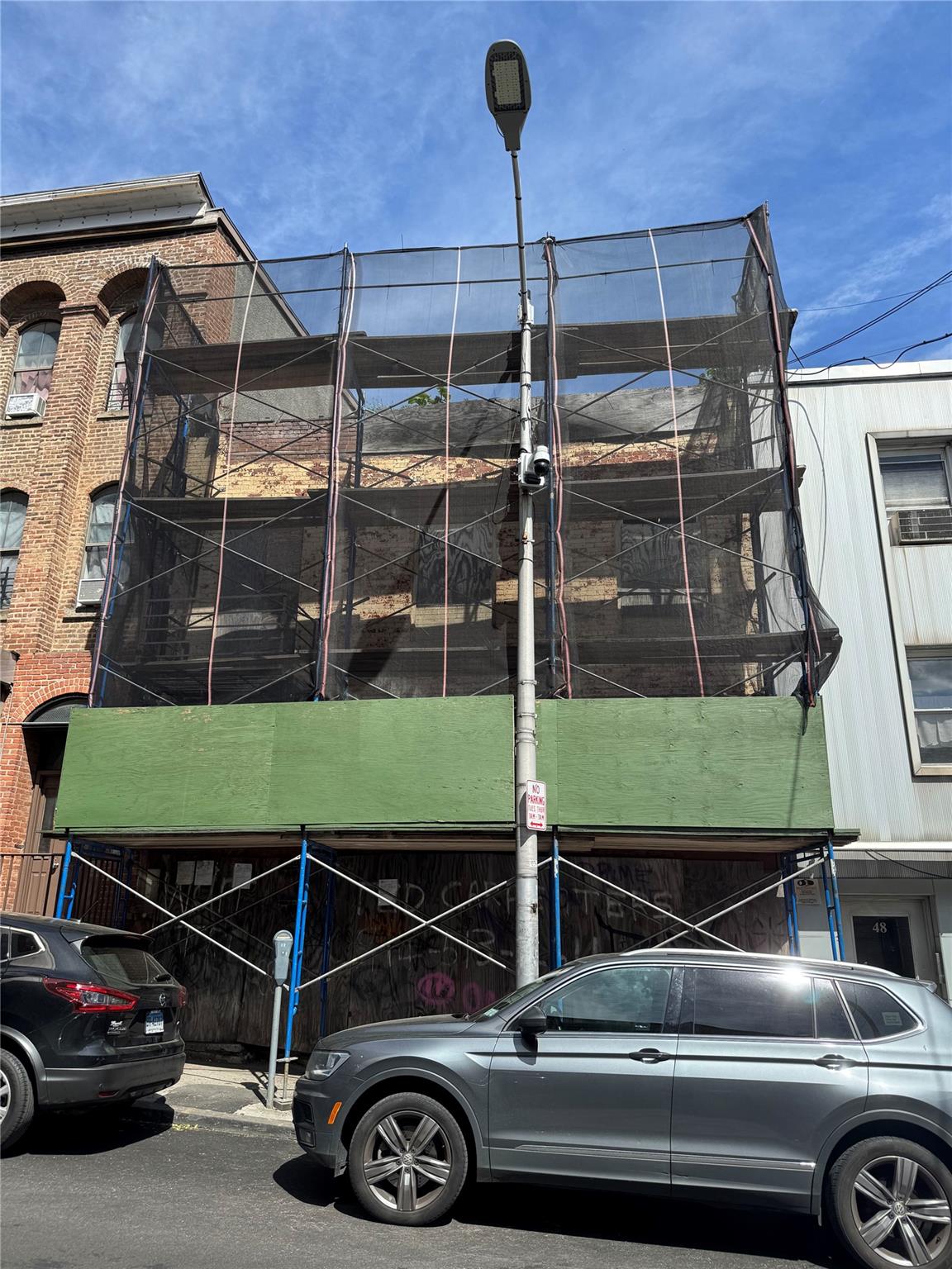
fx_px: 880
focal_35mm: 24
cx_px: 476
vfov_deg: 71.6
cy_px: 634
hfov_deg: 56.8
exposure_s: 1/3247
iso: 80
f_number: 1.78
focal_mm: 6.76
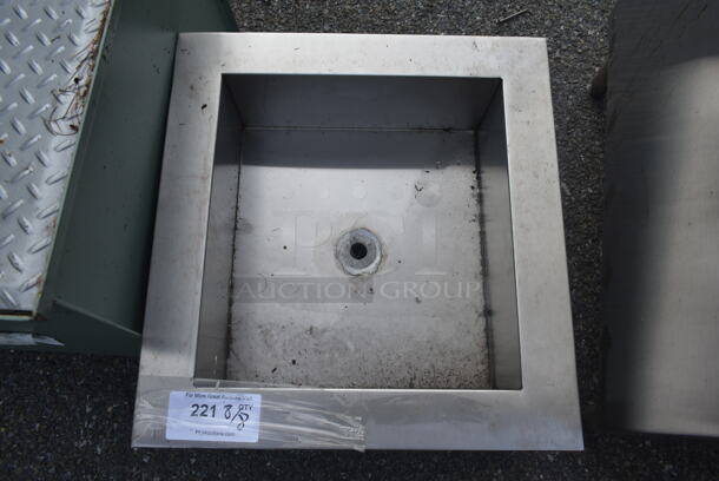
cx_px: 360
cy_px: 240
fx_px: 540
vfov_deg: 48.0
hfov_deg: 67.3
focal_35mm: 27
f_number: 8
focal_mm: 18
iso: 100
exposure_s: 1/125
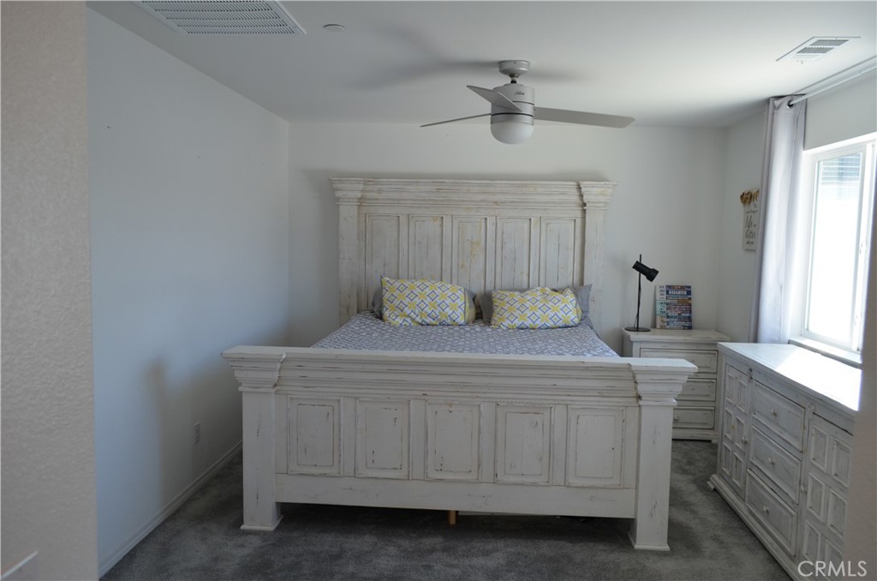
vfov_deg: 47.7
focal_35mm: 27
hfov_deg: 67.5
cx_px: 438
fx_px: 656
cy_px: 290
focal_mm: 18
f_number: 5.6
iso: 400
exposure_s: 1/125
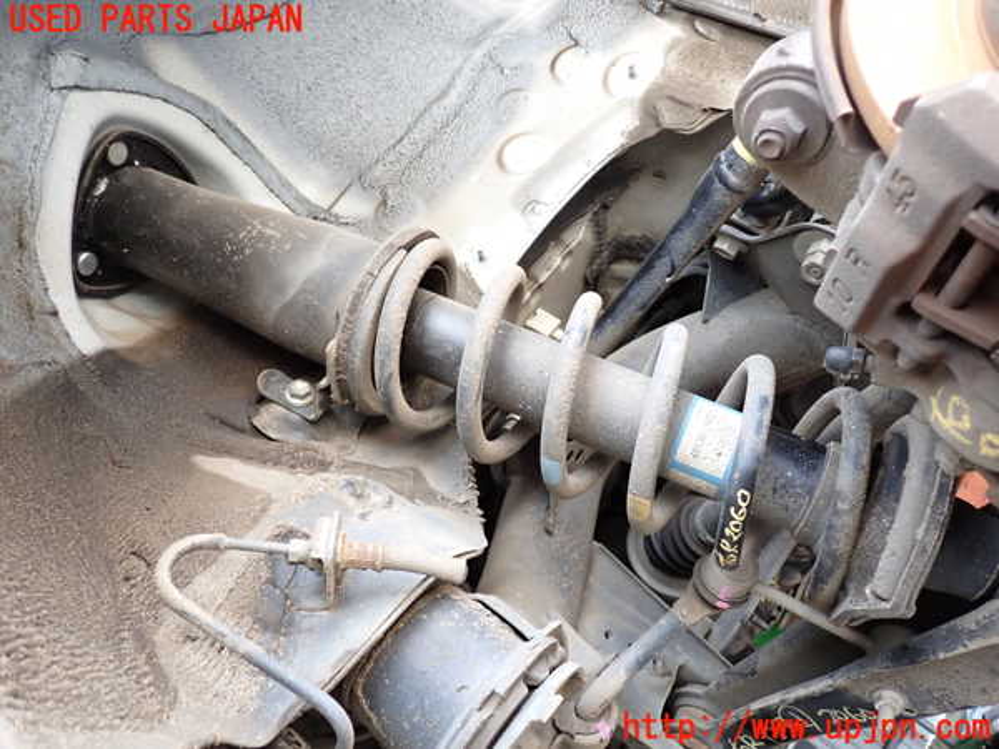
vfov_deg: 49.7
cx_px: 500
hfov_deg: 63.4
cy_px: 374
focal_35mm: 28
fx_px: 808
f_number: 2.2
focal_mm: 5.05
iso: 250
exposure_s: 1/100
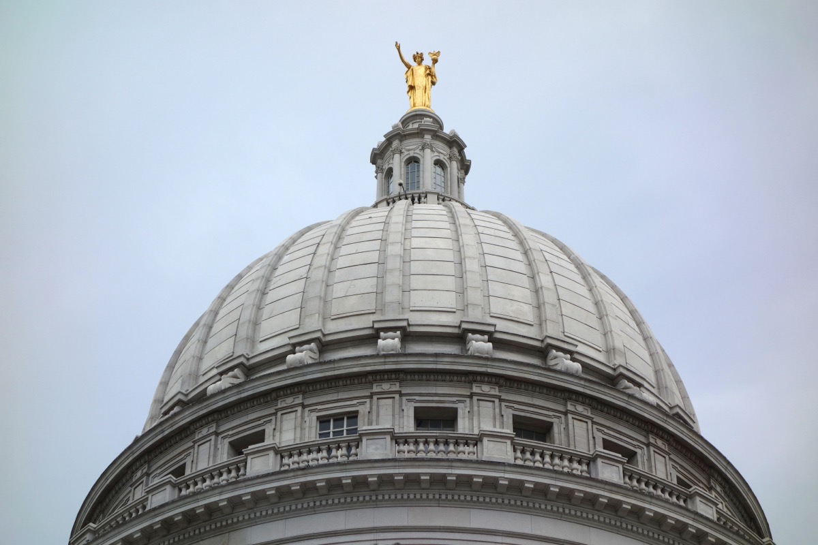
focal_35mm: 100
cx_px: 409
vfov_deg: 13.7
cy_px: 272
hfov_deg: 20.4
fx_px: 2272
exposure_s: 1/160
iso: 125
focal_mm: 37.1
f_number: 5.6
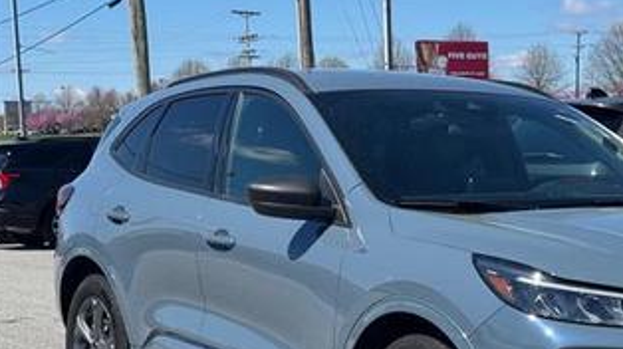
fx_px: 1386
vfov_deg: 14.2
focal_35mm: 84
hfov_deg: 25.0
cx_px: 488
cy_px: 321
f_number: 1.78
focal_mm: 6.76
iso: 64
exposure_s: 1/4049
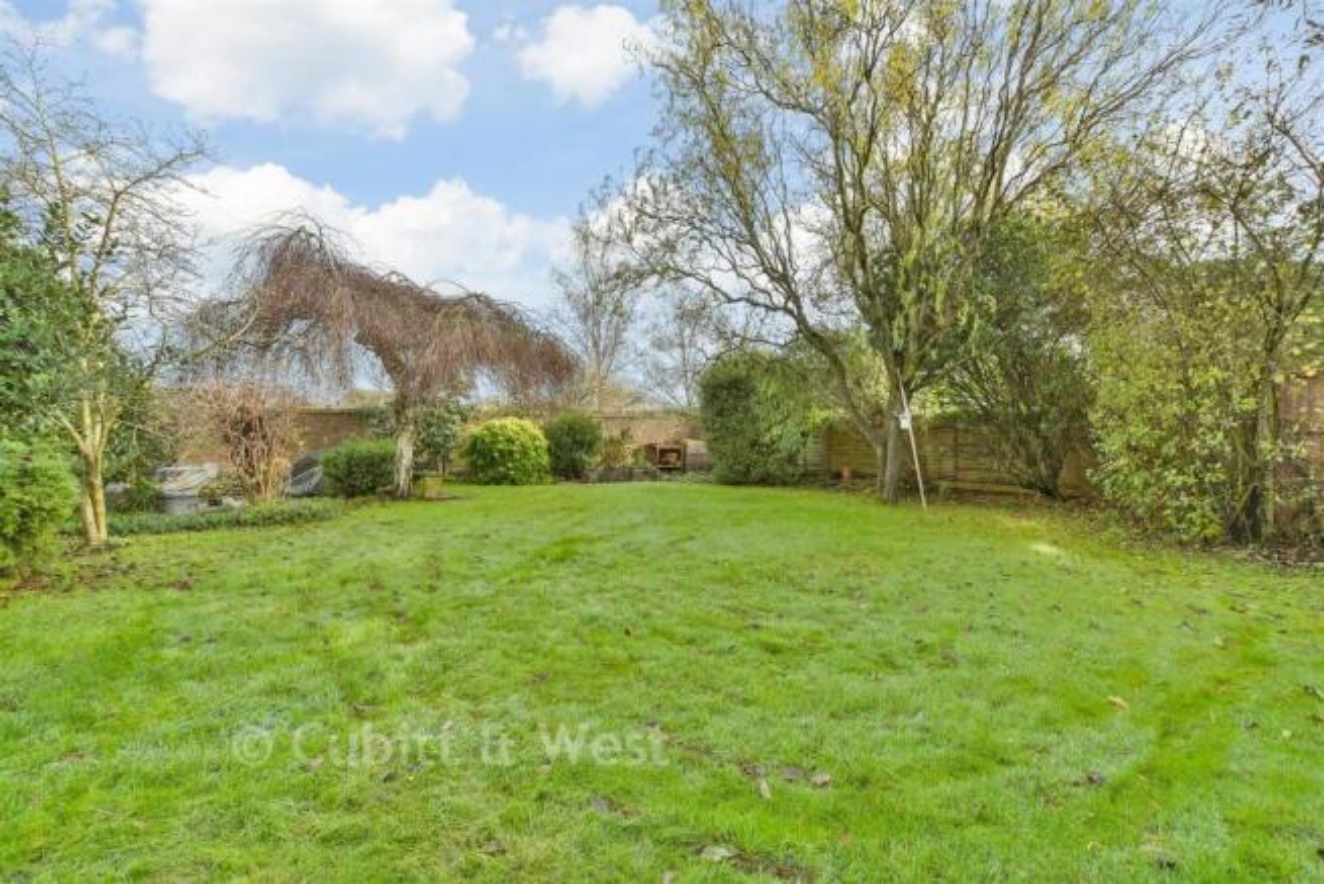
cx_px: 662
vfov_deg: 77.4
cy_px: 442
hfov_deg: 100.4
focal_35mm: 15
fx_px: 552
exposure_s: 1/25
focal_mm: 10
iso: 160
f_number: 8
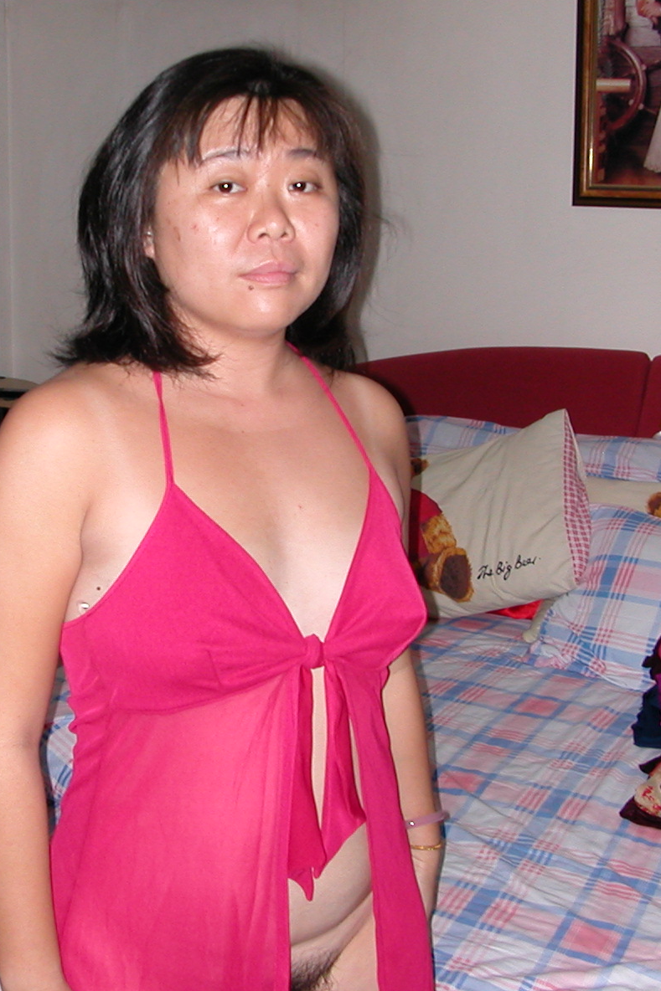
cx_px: 205
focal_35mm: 52
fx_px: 1432
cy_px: 496
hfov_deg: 25.8
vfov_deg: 38.2
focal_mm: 5.6
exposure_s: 1/59.9
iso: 100
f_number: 2.7
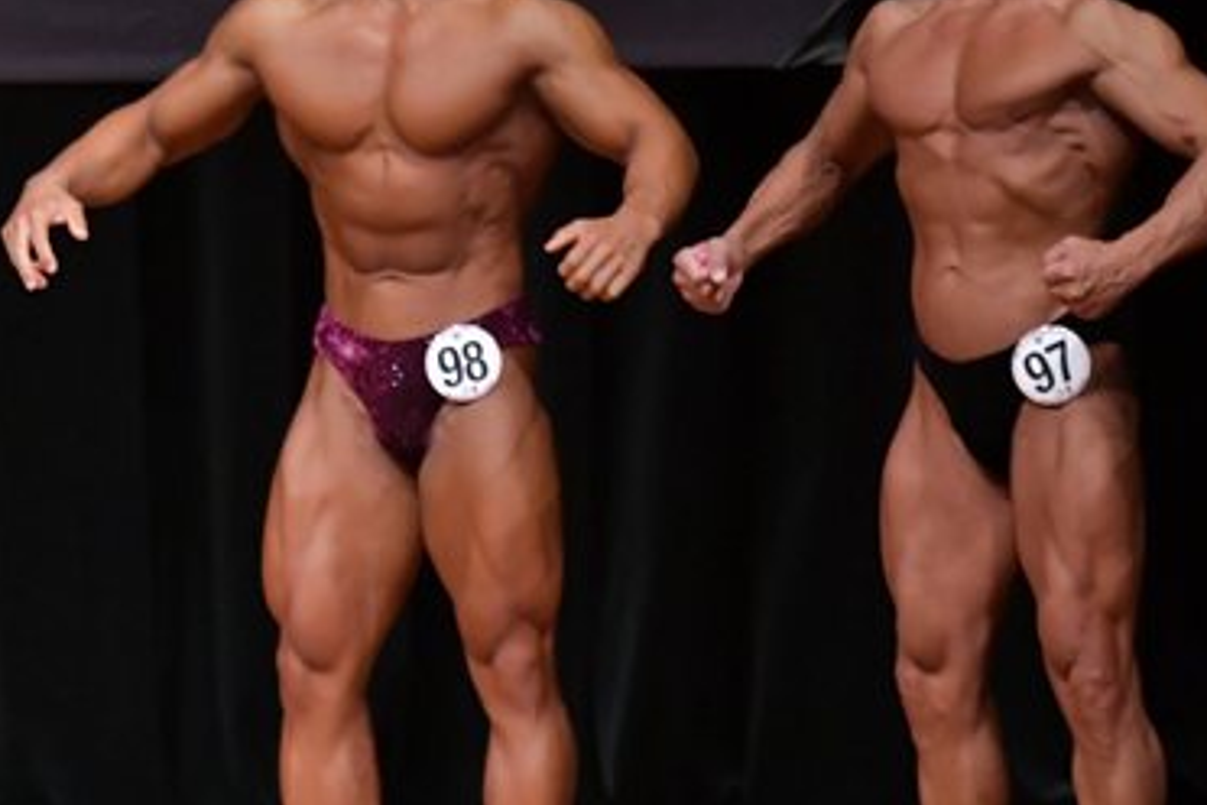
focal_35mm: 562
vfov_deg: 2.4
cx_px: 417
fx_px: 18841
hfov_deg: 3.7
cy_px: 402
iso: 5000
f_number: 5.6
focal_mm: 180
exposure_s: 1/400
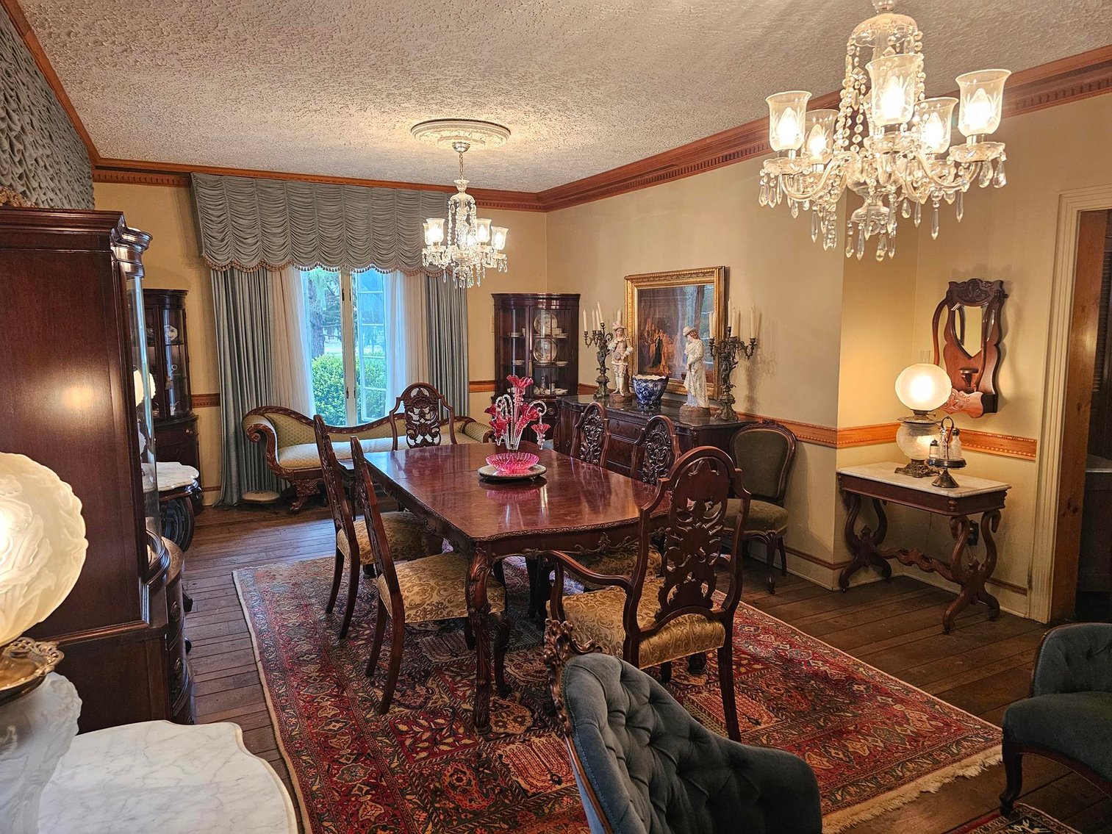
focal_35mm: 23
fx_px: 739
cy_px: 417
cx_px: 556
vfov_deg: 58.9
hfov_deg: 73.9
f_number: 1.7
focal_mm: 6.3
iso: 800
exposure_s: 1/120
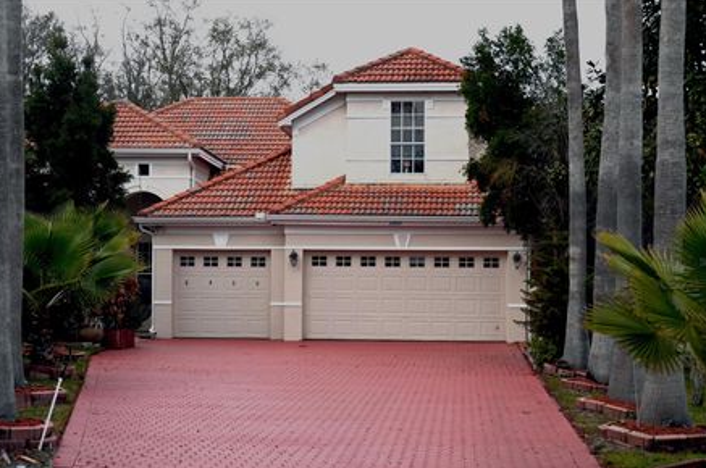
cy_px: 261
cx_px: 341
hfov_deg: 28.5
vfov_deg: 19.1
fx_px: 1390
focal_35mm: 71
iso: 100
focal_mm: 62
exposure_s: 1/320
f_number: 4.8
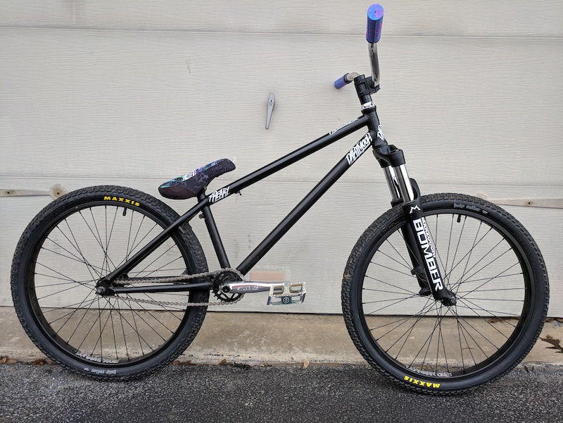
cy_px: 212
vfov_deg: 53.1
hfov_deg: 67.3
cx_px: 282
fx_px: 423
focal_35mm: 26
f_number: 2
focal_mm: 4.67
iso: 55
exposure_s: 1/294
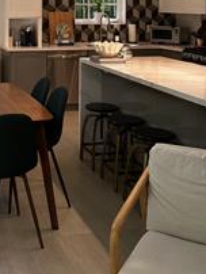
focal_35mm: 57
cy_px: 24
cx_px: 14
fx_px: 451
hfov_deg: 24.8
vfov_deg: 32.0
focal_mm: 6.86
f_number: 1.78
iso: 100
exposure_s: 1/120
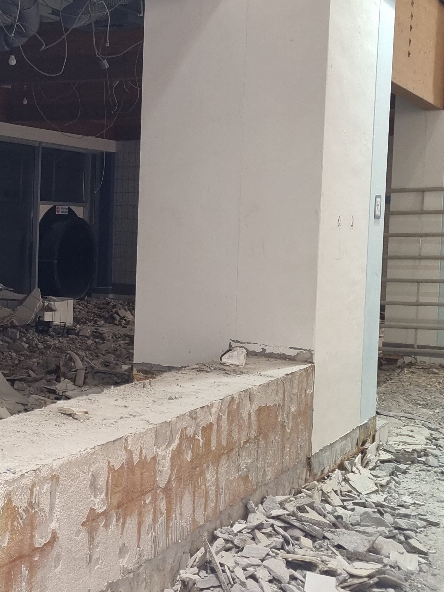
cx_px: 53
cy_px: 256
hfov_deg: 23.8
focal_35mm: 60
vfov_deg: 32.1
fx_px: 1026
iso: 400
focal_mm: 5.4
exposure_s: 1/50
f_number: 1.8
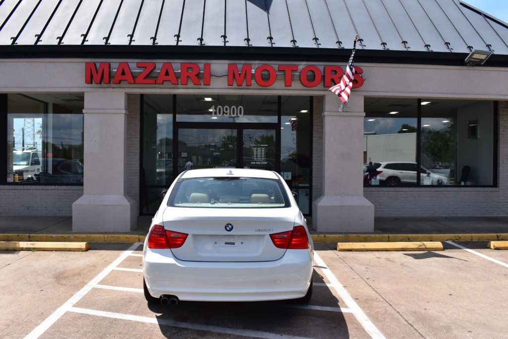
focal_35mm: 33
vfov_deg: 39.9
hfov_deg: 57.2
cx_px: 254
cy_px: 170
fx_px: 465
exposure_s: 1/500
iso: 360
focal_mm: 22
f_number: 11
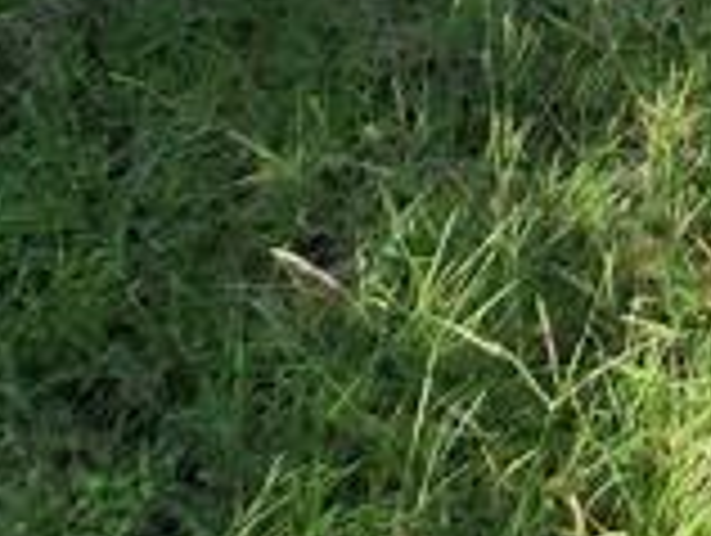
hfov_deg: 13.1
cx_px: 1908
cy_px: -775
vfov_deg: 13.0
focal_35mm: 84
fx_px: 1728
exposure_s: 1/1484
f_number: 2.2
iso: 50
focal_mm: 2.2
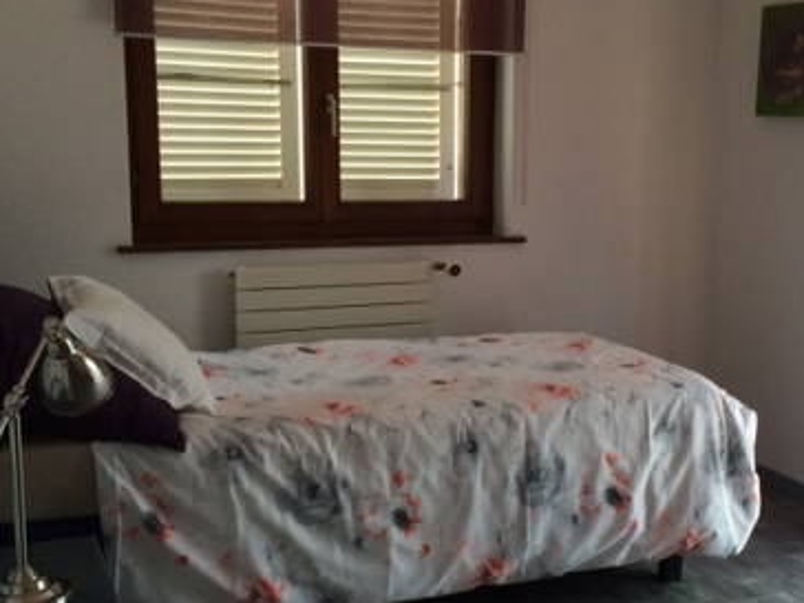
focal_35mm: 51
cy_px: 329
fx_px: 1185
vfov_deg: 28.5
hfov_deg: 36.9
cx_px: 563
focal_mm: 4.15
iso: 40
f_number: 2.2
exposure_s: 1/30
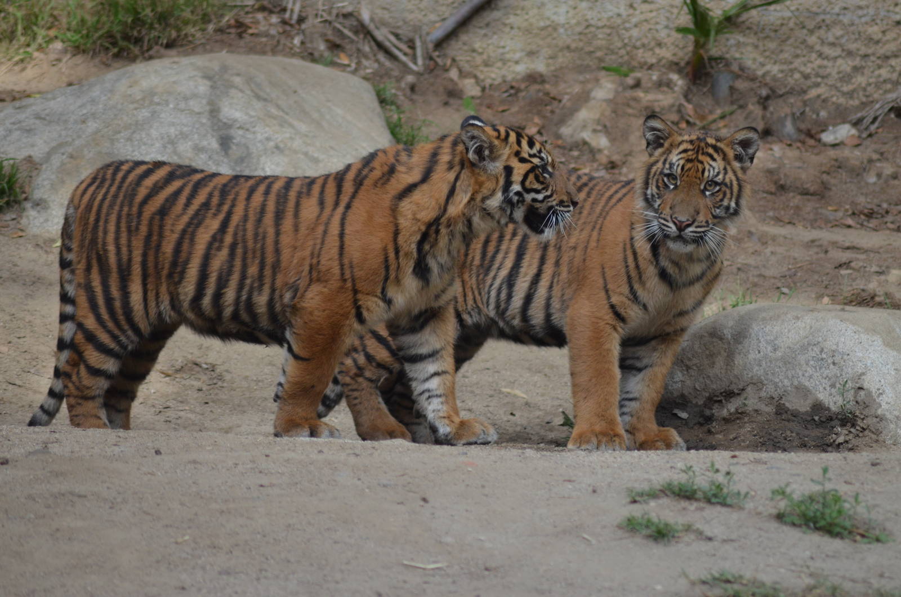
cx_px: 450
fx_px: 11240
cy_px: 298
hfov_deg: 4.6
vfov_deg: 3.0
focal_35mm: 450
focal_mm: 300
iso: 800
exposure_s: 1/800
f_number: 5.6
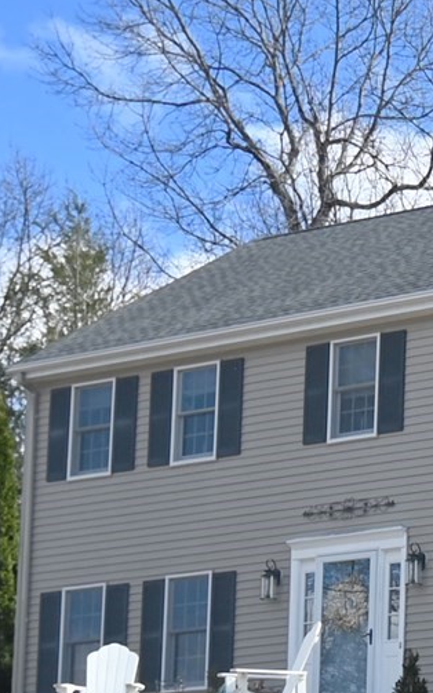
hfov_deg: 8.8
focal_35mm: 137
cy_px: 673
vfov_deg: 15.0
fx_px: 2589
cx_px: 965
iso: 100
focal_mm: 22
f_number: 6.3
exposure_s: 1/320
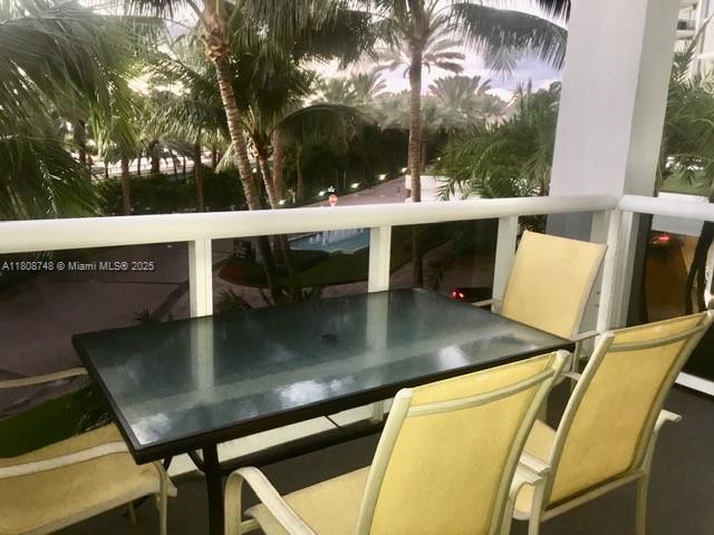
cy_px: 268
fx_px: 598
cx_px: 357
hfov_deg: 61.7
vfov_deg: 48.2
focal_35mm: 29
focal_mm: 4.15
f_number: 2.2
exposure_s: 1/24
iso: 100
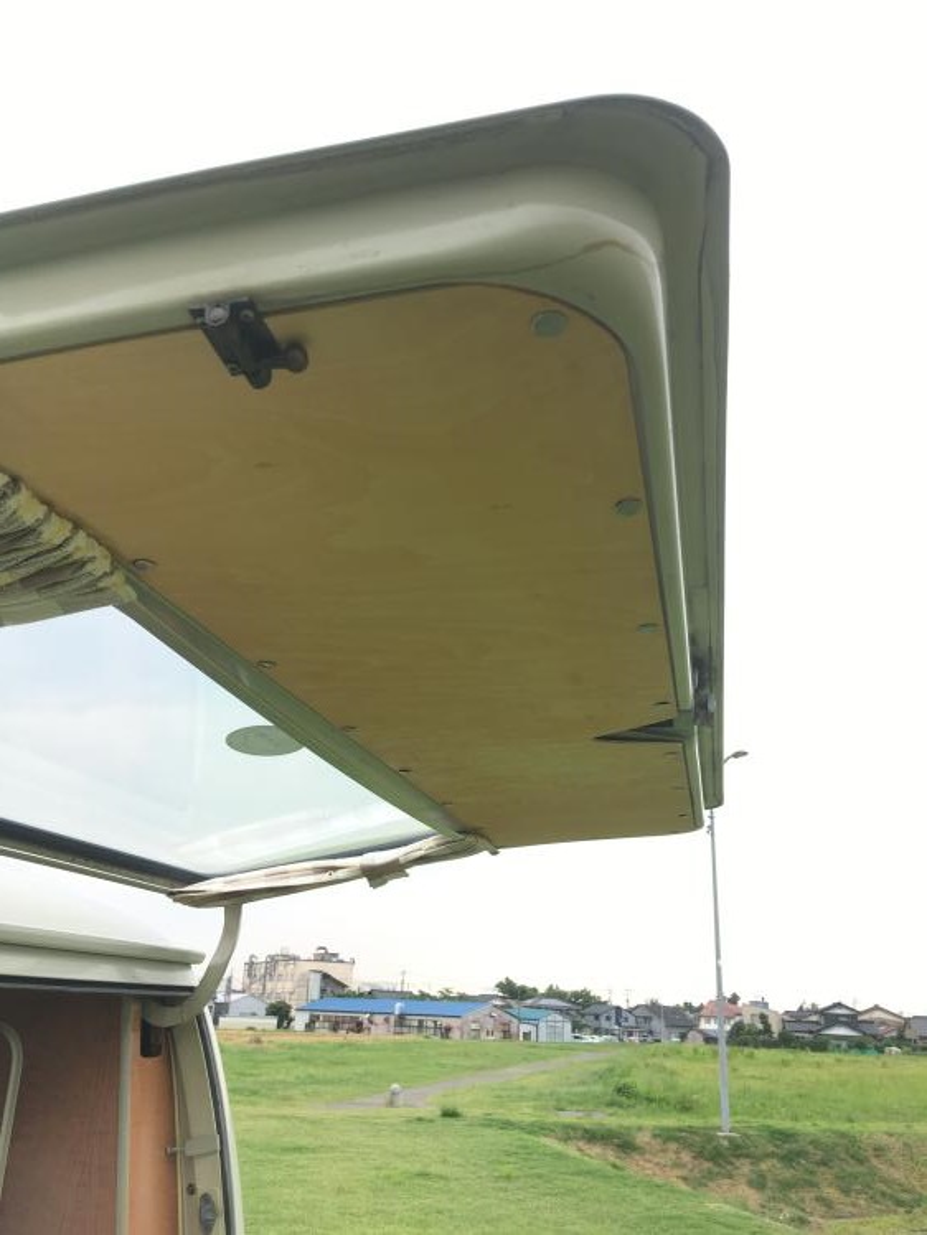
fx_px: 1035
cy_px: 618
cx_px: 464
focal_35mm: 29
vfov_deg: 61.7
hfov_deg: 48.2
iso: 25
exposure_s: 1/381
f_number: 2.2
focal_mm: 4.15
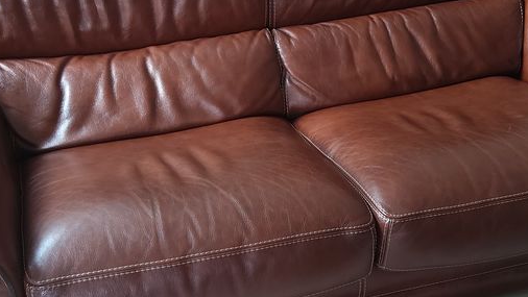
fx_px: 784
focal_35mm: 56
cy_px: 172
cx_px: 279
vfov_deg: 21.5
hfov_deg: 37.2
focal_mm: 3.08
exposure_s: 1/25
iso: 200
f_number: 2
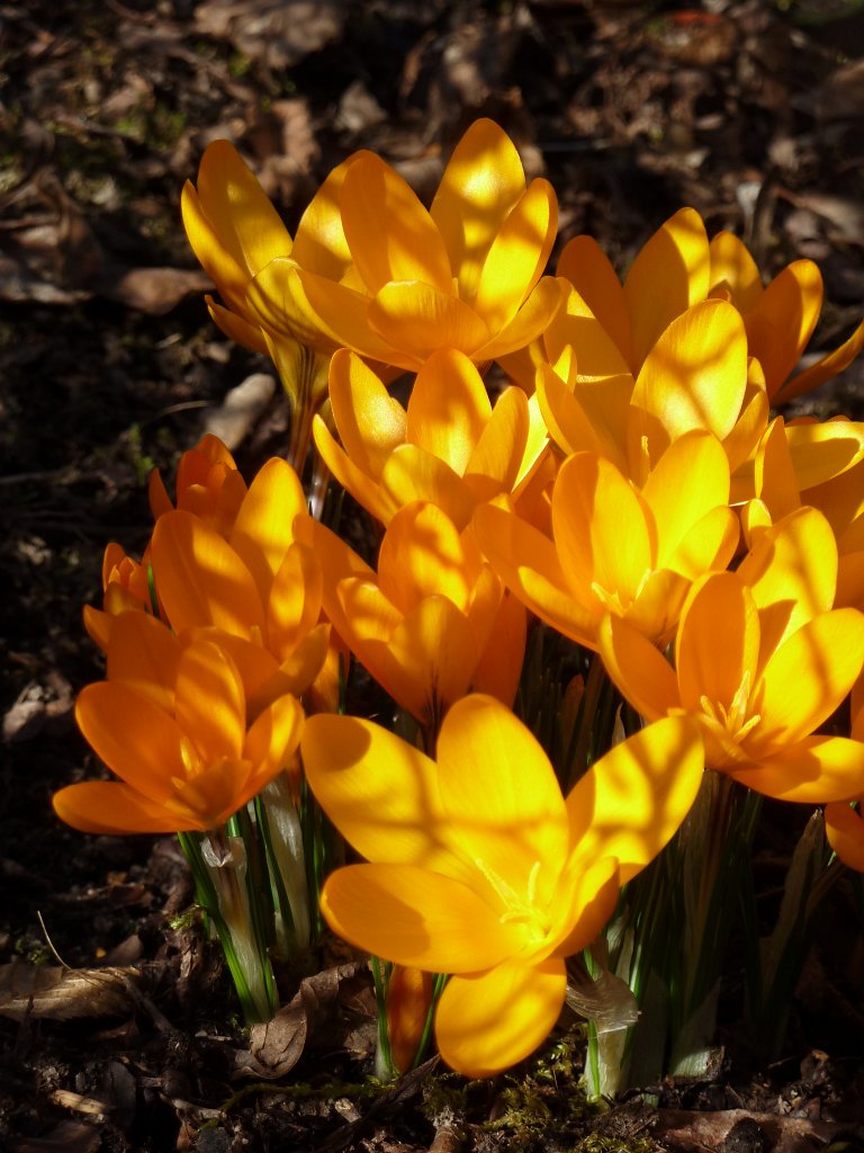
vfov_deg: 18.9
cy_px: 576
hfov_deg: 14.2
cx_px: 432
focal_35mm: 104
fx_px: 3461
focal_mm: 17
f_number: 4.3
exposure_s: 1/320
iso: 80
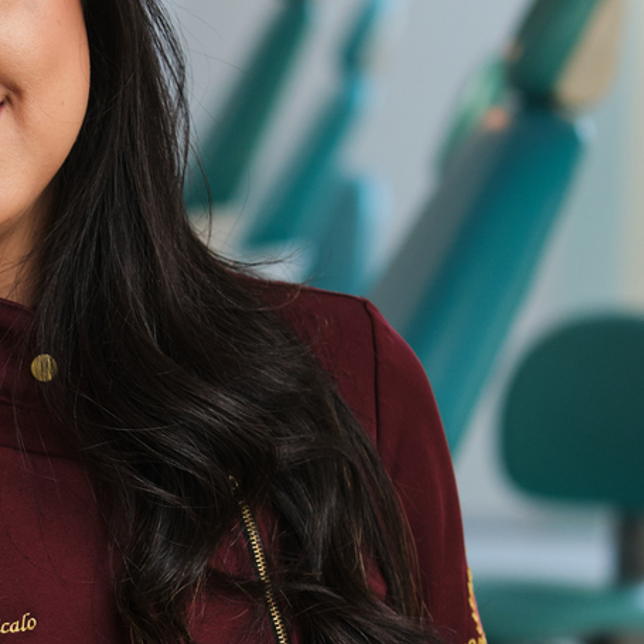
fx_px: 5304
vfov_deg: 6.9
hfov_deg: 6.9
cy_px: 637
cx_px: -119
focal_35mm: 252
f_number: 2.8
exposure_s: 1/100
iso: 320
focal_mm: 50
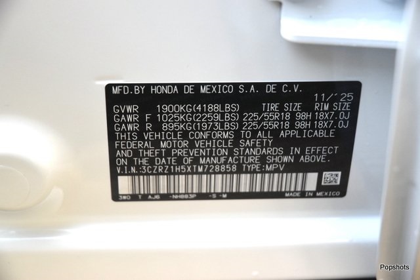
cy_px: 140
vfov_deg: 13.0
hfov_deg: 19.5
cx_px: 210
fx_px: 1225
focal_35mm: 105
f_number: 4.5
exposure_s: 1/125
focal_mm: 70
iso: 900
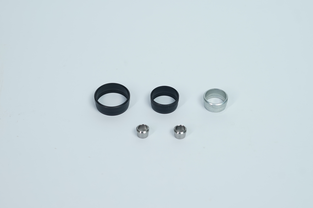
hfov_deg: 27.0
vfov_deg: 18.2
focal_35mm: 75
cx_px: 156
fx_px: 652
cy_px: 104
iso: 320
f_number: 4.5
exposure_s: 1/160
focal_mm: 50
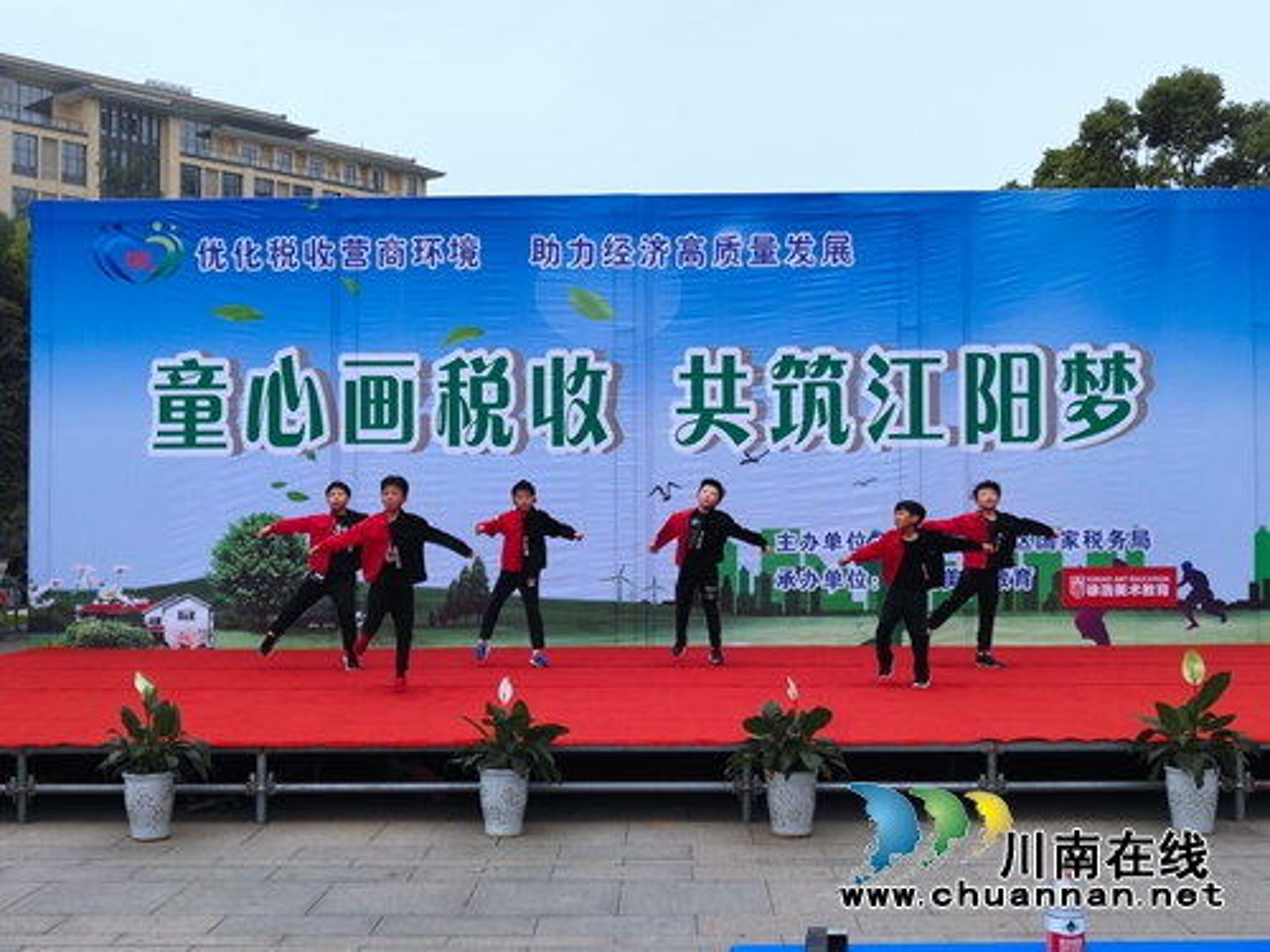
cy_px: 476
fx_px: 1834
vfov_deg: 29.1
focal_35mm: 50
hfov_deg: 38.2
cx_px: 635
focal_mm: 3.95
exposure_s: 1/248
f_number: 1.8
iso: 50
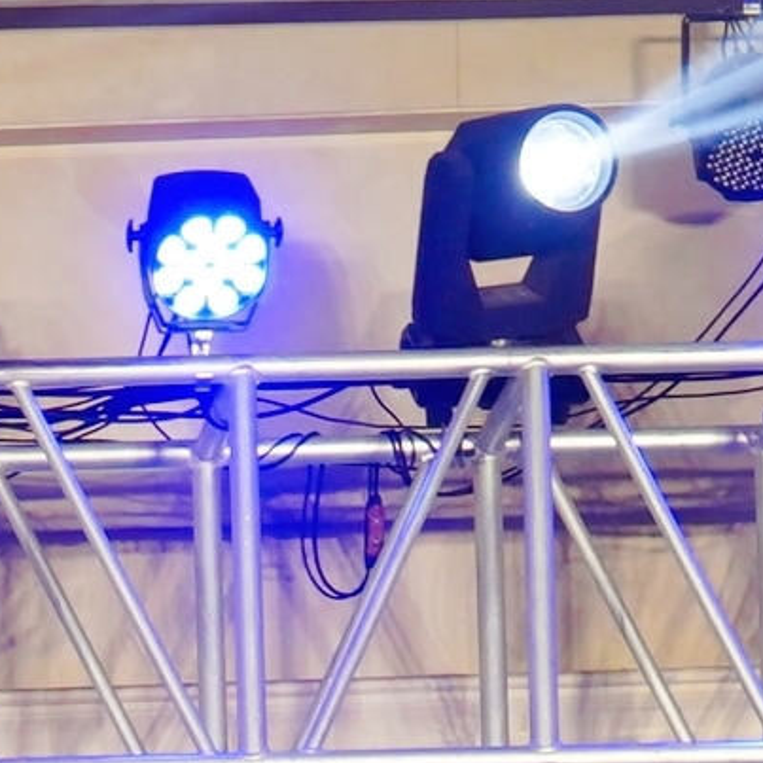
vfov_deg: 5.6
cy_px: 2338
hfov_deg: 5.8
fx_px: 7232
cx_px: -1107
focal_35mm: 290
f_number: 2.8
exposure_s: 1/200
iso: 1000
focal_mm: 35
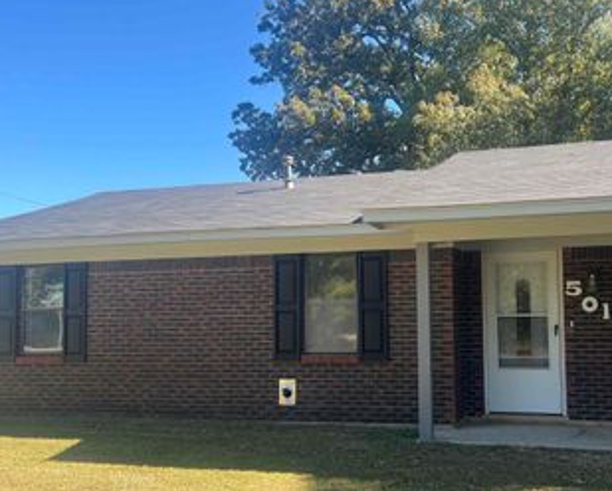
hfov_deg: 44.0
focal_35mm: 41
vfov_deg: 36.5
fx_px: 744
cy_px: 284
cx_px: 416
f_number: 1.5
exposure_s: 1/786
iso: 50
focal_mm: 5.7
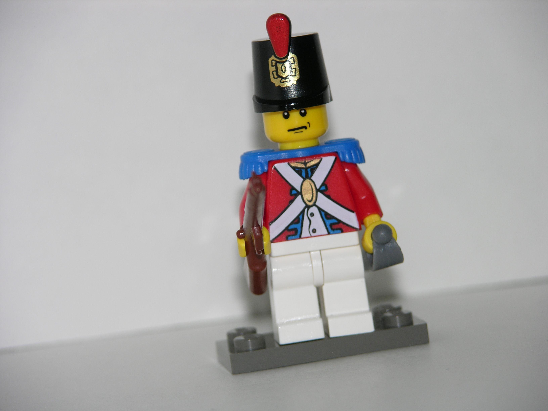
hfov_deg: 9.0
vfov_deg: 6.8
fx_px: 3483
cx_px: 274
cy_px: 206
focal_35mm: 220
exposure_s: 1/253
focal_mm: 56.7
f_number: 4.1
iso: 50
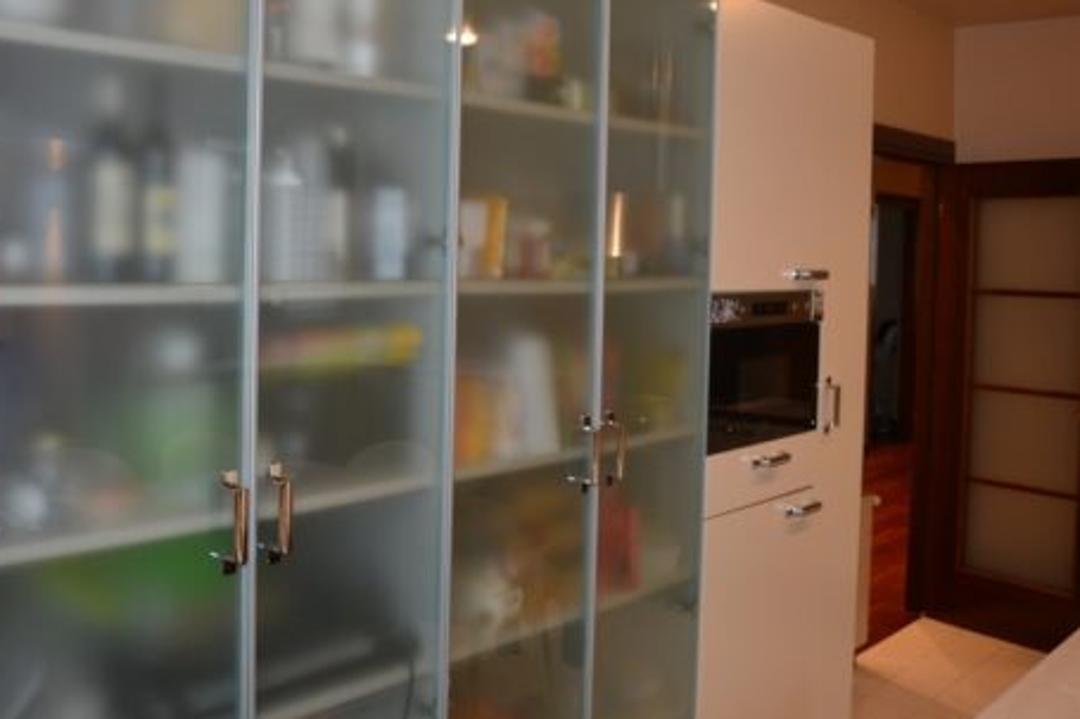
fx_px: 1140
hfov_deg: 50.3
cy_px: 293
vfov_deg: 34.9
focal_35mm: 38
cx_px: 423
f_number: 3.5
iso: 450
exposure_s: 1/60
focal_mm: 18
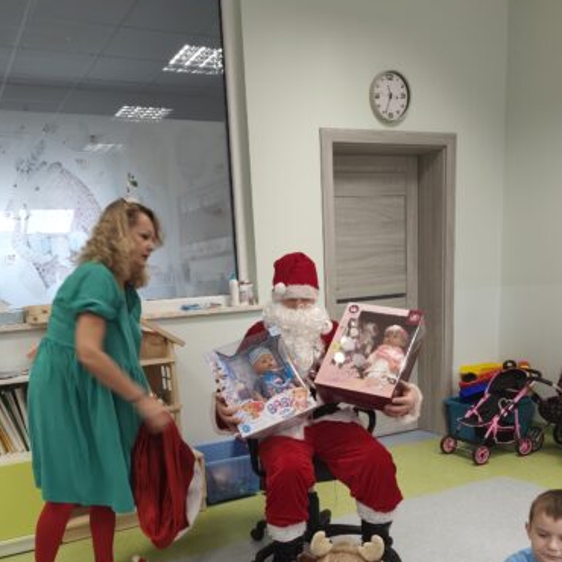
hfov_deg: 49.6
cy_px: 421
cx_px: 237
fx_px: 606
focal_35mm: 33
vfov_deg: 47.9
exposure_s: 1/50
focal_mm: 6.19
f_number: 1.65
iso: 500
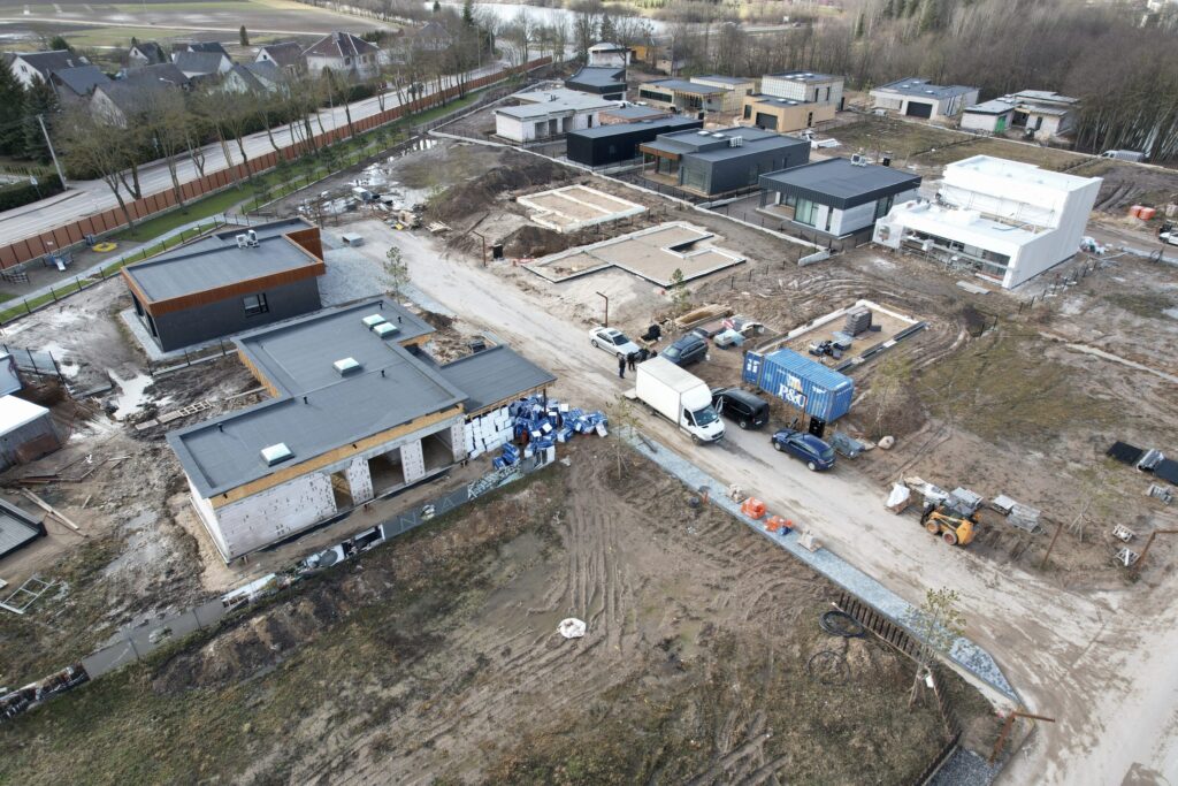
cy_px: 393
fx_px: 720
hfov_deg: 78.6
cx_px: 589
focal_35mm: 22
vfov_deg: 57.2
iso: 100
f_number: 2.8
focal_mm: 8.38
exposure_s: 1/350
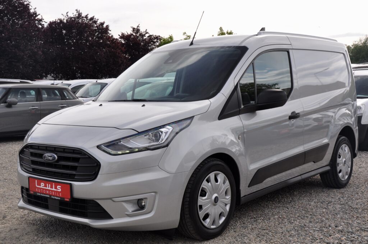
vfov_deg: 29.8
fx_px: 459
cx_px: 184
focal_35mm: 45
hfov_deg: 43.7
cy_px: 122
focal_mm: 30
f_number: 9
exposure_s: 1/320
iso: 500
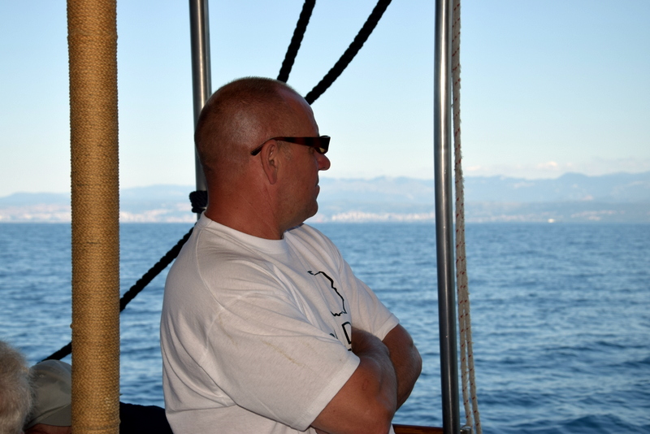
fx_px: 1219
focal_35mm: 68
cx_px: 325
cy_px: 217
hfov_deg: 29.9
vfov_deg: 20.2
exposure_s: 1/200
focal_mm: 45
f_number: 7.1
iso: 100
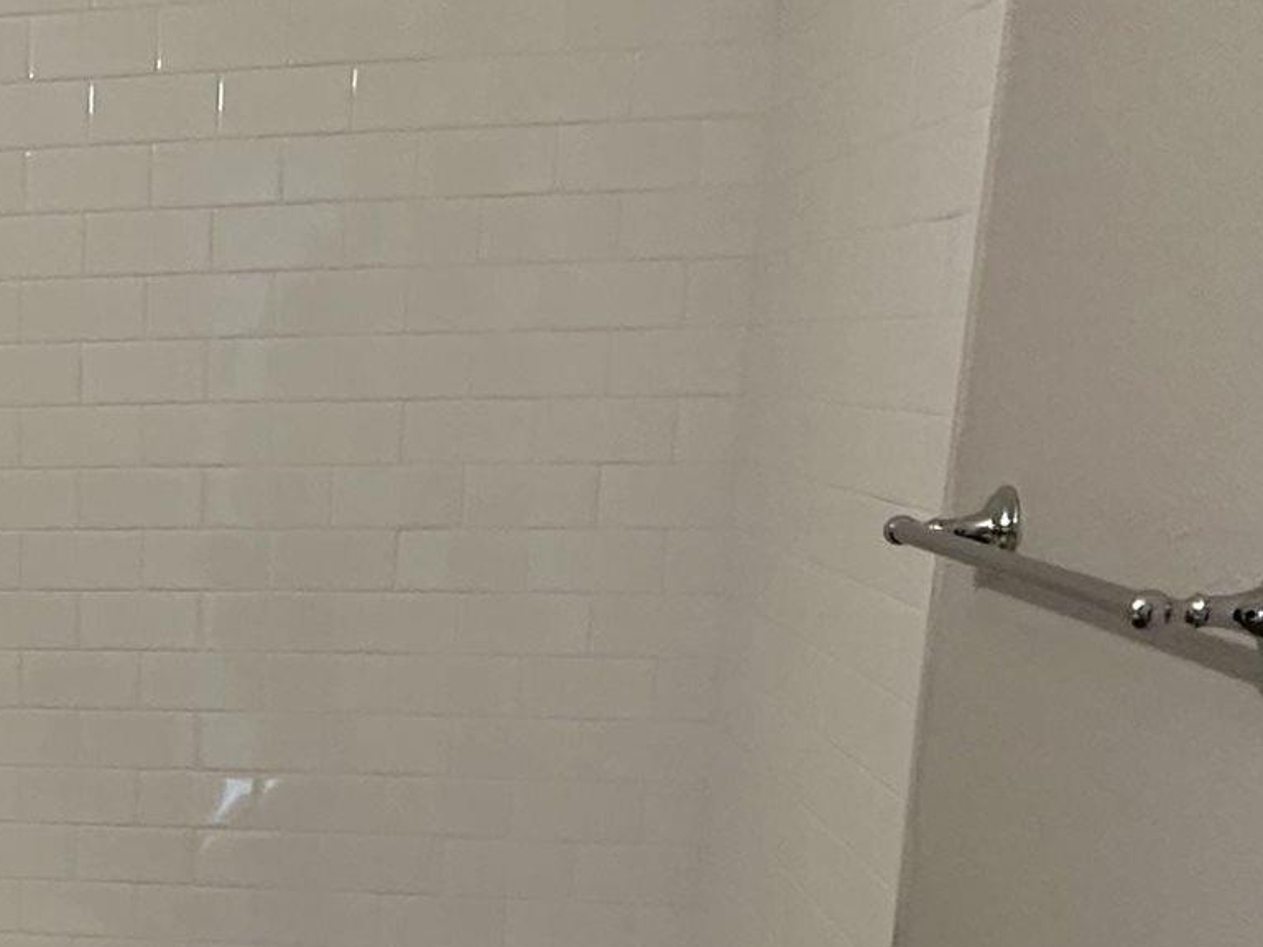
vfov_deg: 25.3
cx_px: -235
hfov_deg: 29.7
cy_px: 865
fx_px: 2043
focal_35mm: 56
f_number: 2.2
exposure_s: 1/120
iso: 320
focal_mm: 2.22
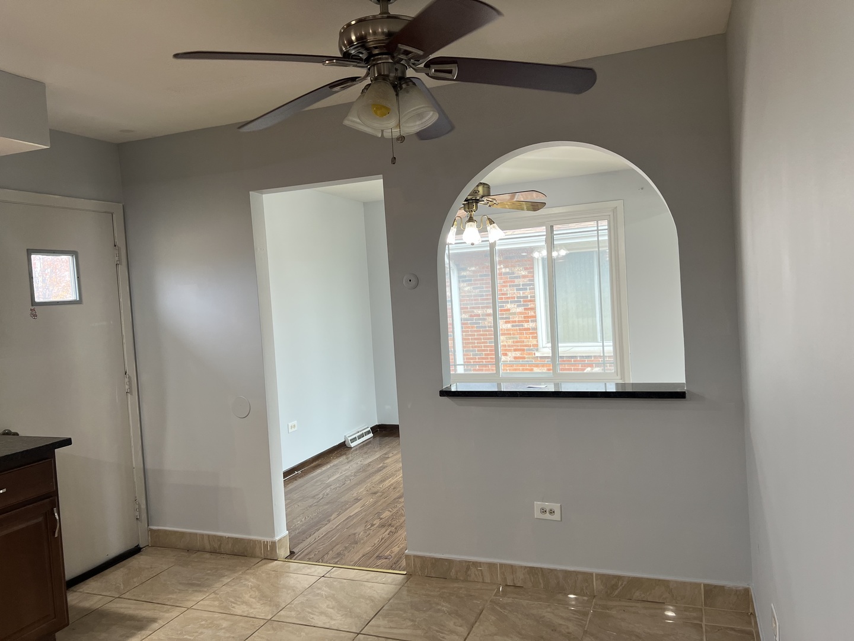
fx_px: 641
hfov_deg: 67.3
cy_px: 320
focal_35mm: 26
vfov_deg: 53.1
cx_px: 427
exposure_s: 1/120
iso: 100
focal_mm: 5.7
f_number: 1.5
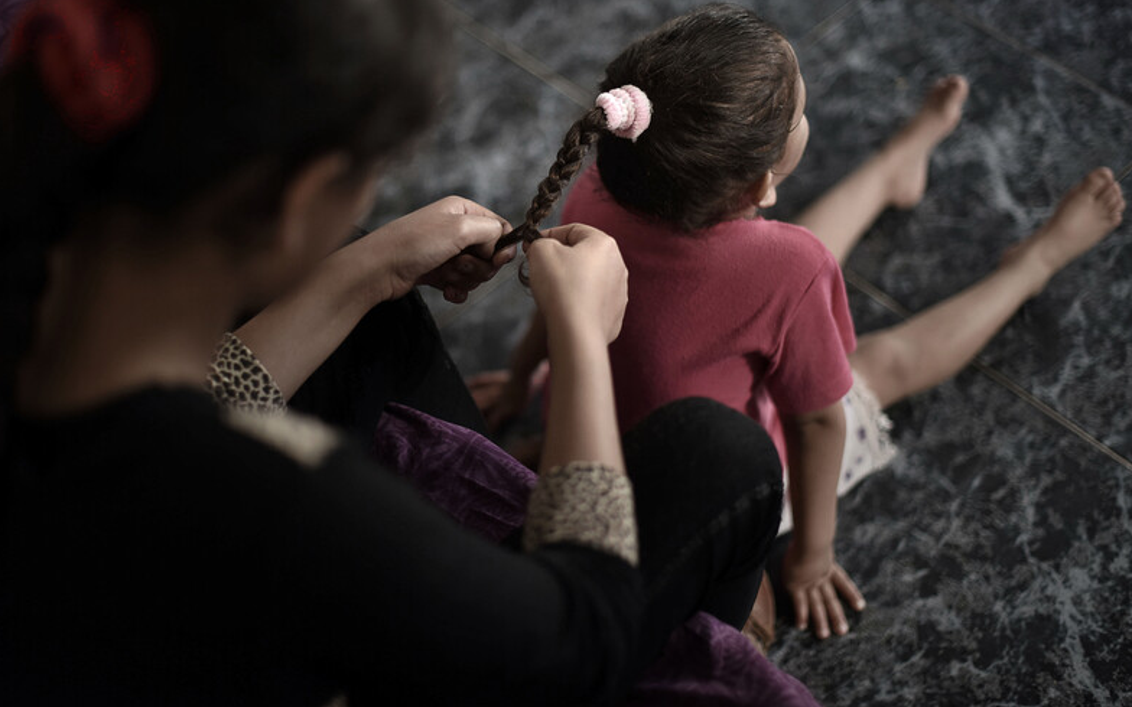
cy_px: 332
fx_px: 1604
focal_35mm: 52
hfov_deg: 38.9
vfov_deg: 24.9
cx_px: 557
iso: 500
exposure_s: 1/400
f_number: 1.4
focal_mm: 50
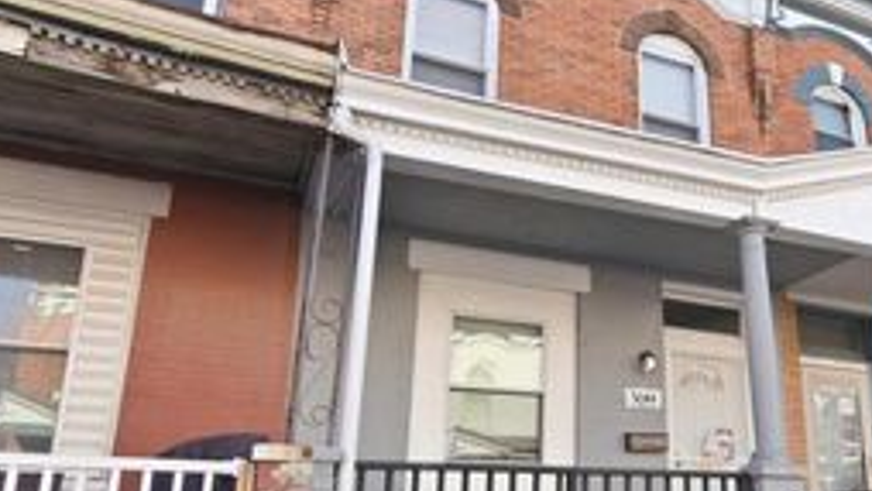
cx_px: 621
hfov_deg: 57.3
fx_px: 763
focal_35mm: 33
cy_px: 316
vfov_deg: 35.4
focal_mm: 16
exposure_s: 1/80
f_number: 9
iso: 250
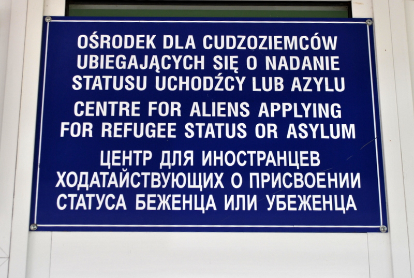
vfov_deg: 25.2
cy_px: 139
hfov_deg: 36.8
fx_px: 622
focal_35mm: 54
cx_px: 207
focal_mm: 36
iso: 100
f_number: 5.6
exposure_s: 1/125
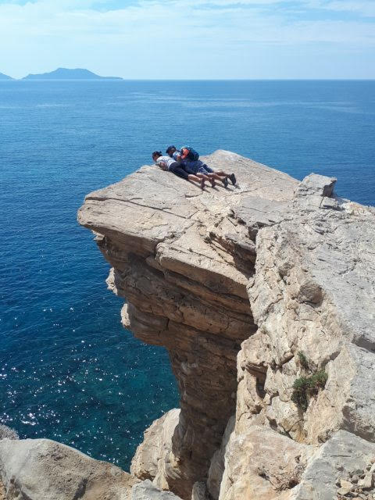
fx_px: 390
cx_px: 188
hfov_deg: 51.4
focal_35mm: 27
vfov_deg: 65.3
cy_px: 250
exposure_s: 1/2092
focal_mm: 3.6
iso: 40
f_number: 1.9
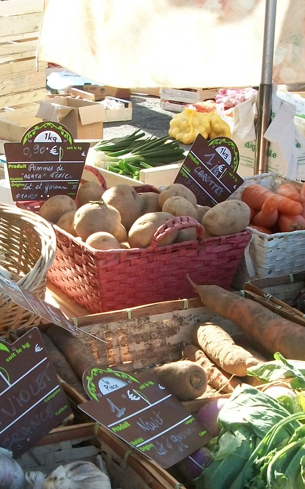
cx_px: 92
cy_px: 356
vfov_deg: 29.8
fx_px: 905
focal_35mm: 68
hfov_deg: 19.0
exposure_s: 1/320
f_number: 2.9
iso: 80
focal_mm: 5.7
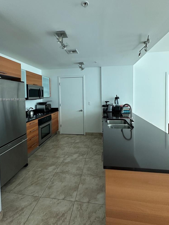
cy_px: 100
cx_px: 87
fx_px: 111
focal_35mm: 17
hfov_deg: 74.7
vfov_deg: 90.7
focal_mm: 2.22
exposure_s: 1/99
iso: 250
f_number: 2.2
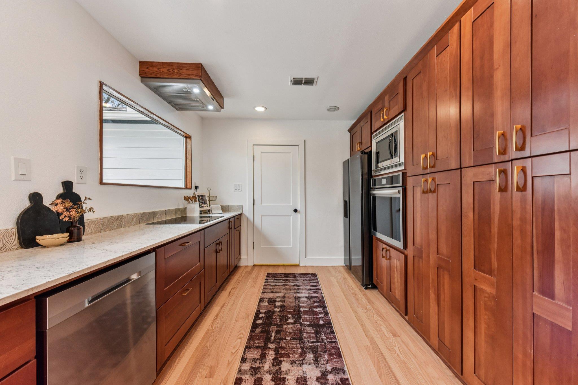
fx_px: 225
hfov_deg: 104.3
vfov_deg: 81.2
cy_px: 192
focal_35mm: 14
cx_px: 289
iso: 560
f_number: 8
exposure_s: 1/15
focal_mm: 14
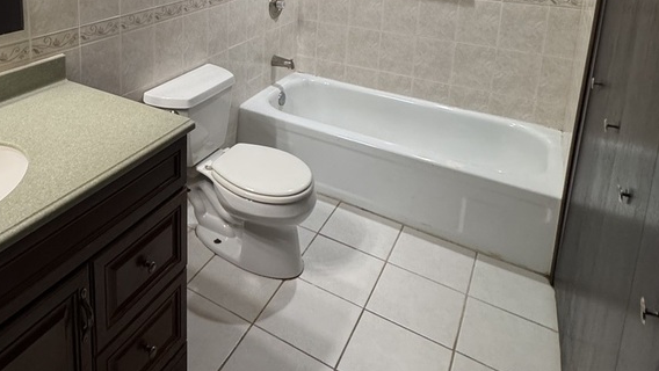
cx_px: 197
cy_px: -2
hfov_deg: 63.6
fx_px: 507
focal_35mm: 29
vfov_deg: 36.1
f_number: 2.2
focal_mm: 2.22
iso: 320
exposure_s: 1/120
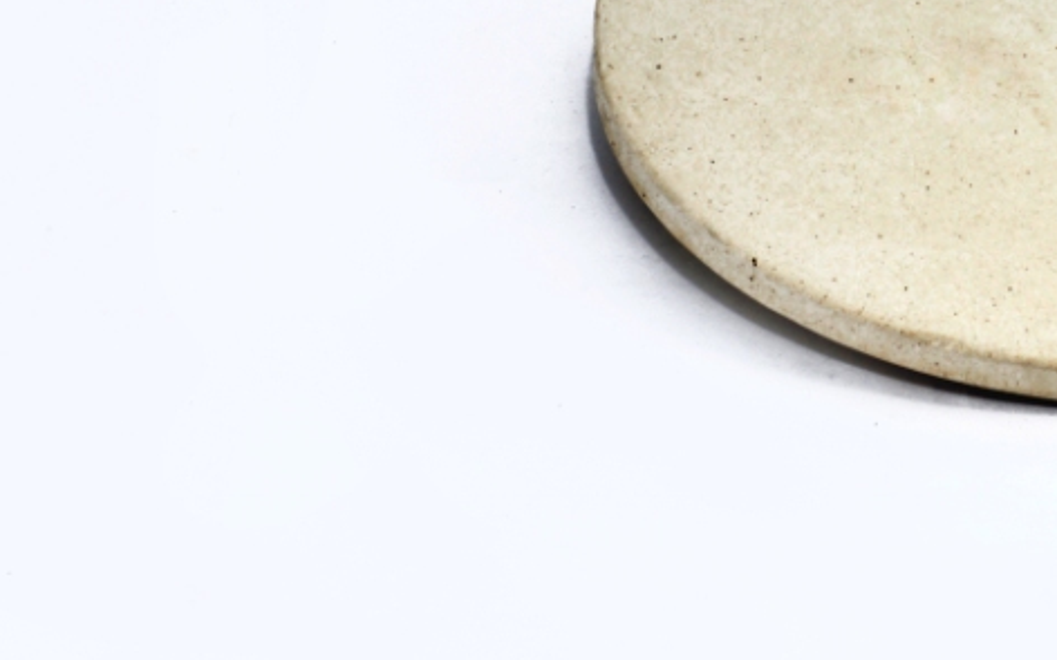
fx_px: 4782
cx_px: 1070
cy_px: 21
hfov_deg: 12.5
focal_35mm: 166
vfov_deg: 7.9
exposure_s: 1/125
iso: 100
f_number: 16
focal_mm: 50
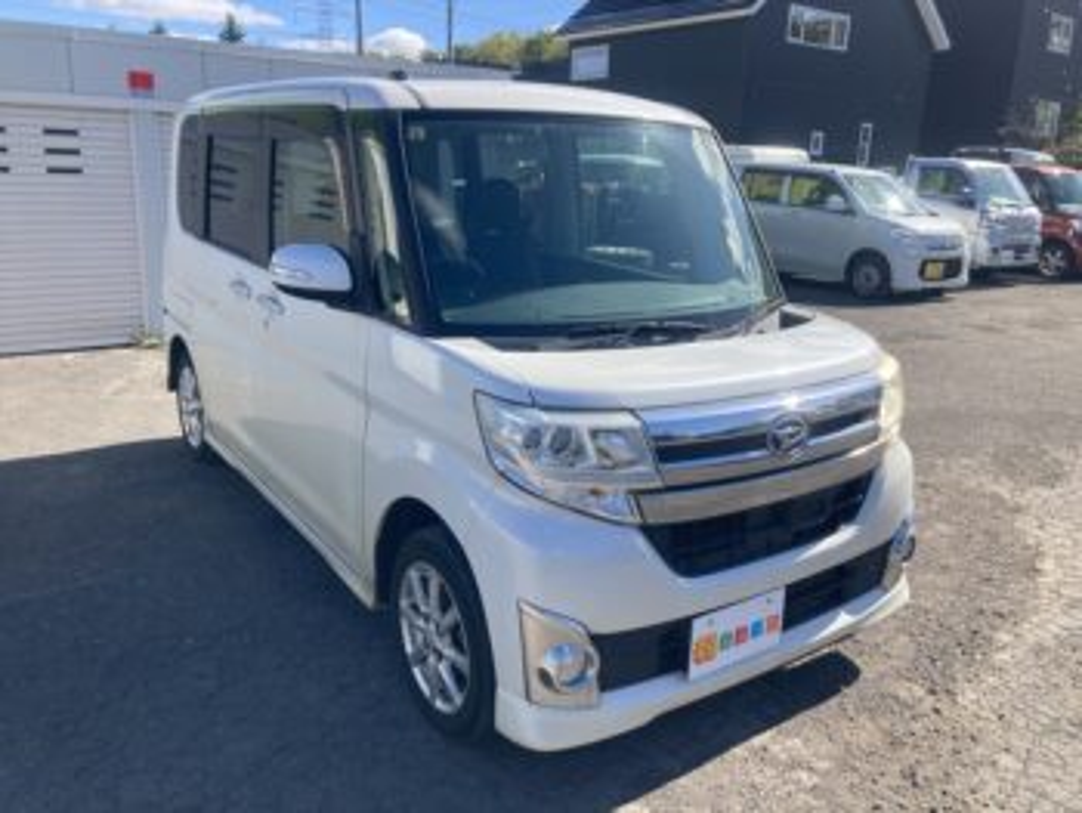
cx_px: 541
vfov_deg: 49.8
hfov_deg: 63.4
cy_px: 406
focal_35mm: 28
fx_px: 876
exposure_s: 1/1171
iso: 20
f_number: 1.8
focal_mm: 3.99
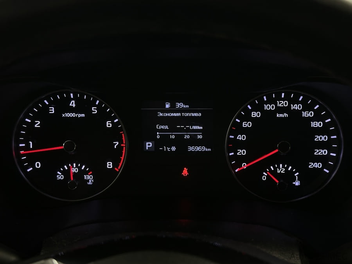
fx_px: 488
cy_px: 132
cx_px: 176
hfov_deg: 39.7
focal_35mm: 48
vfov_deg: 30.3
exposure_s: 1/33
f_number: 1.78
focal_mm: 6.86
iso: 200
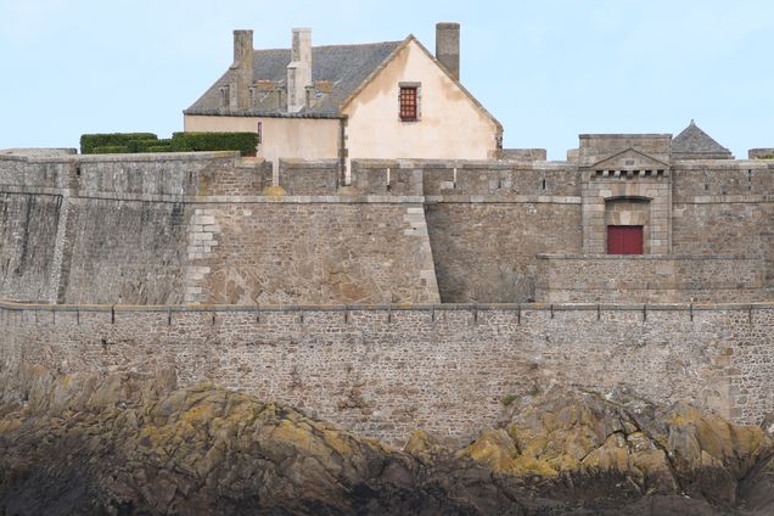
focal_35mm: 297
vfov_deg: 4.6
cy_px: 281
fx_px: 6385
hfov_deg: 6.9
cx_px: 523
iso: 64
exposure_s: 1/200
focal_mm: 180
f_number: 7.1
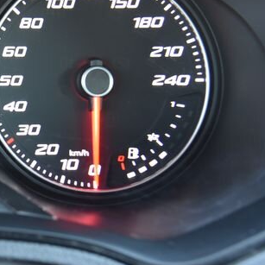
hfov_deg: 13.4
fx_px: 1083
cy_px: 65
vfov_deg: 13.9
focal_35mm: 125
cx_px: -98
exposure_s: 1/6
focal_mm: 44
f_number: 4
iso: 500
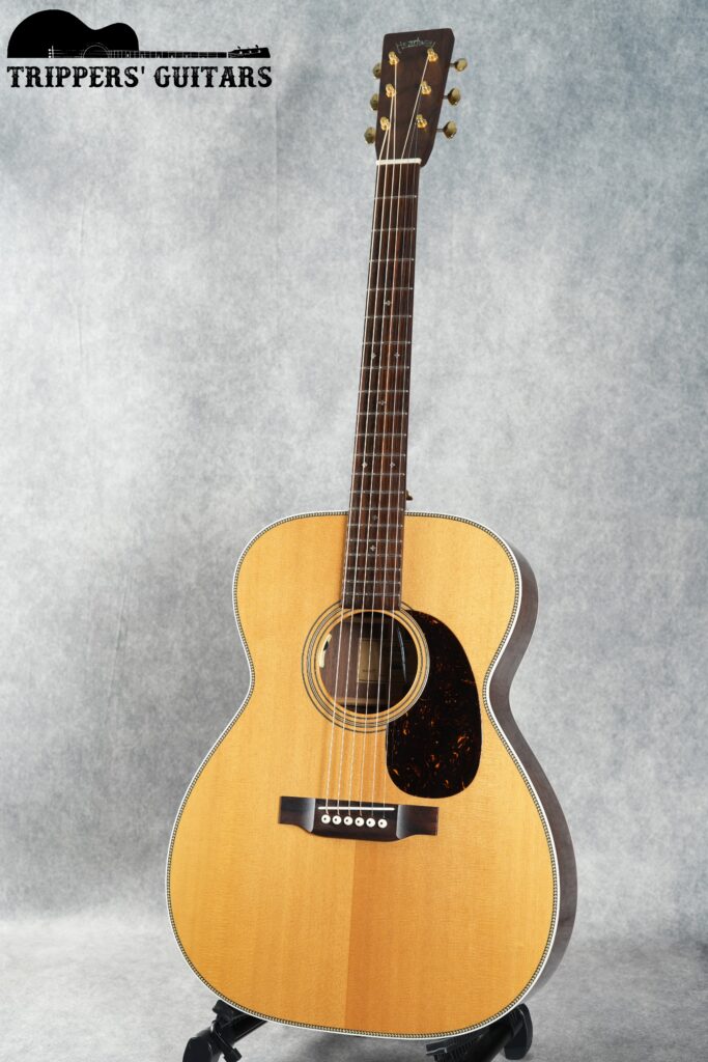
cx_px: 354
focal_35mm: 50
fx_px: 1474
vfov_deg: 39.6
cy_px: 531
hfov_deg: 27.0
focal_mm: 50
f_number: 6.3
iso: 400
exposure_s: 1/1.6
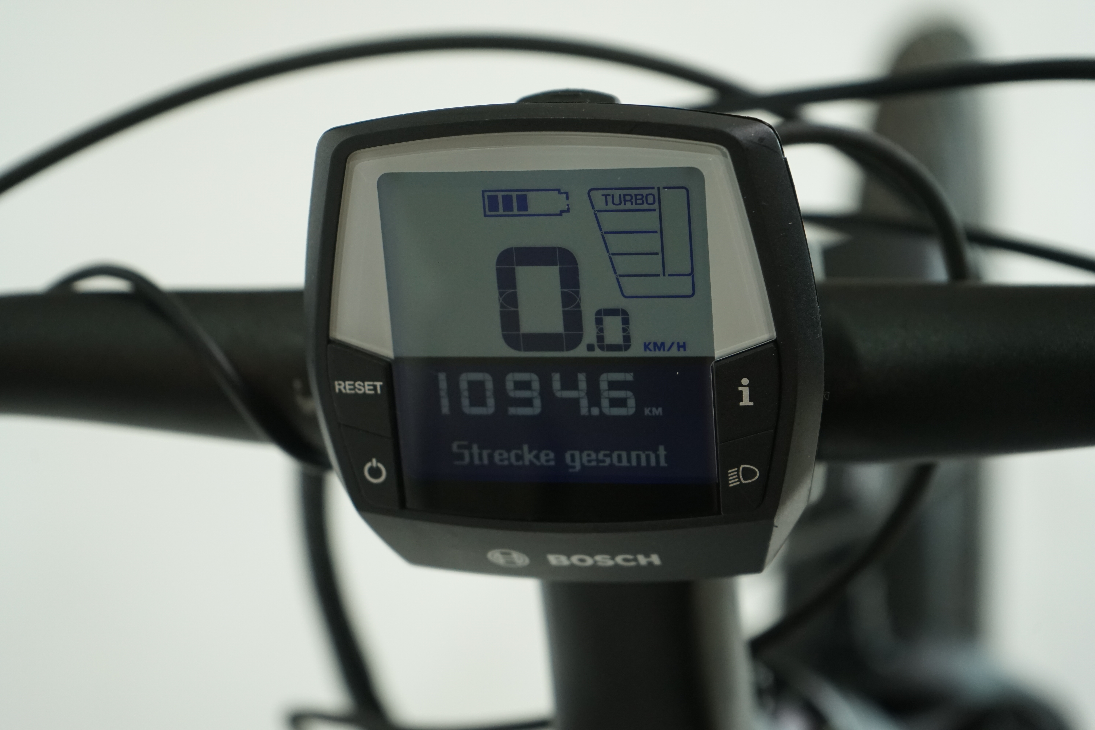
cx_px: 548
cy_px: 365
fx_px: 2129
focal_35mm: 70
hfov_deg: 28.8
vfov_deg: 19.5
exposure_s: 1/200
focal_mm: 70
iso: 1600
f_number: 6.3
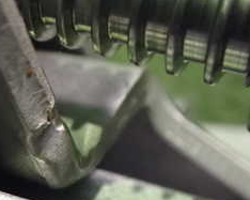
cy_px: 240
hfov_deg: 22.8
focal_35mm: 75
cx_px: -69
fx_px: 555
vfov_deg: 19.3
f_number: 2.3
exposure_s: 1/30
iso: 1250
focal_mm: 5.4
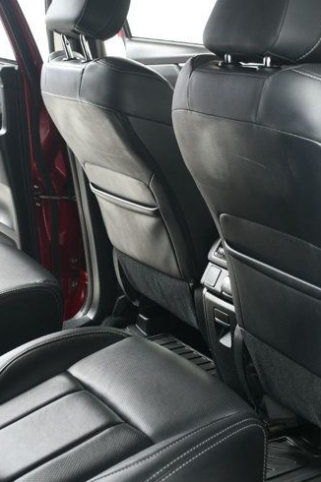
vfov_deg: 29.3
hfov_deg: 19.7
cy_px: 222
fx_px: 924
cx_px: 201
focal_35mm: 69
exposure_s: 1/160
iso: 100
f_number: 4.5
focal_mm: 22
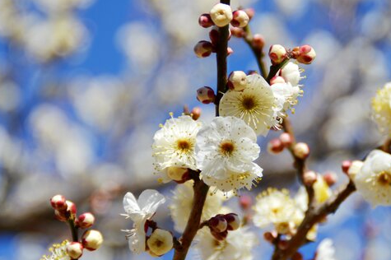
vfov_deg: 7.7
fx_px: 1928
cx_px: 237
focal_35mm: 178
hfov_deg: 11.6
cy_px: 147
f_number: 6.3
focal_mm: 95
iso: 100
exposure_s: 1/640
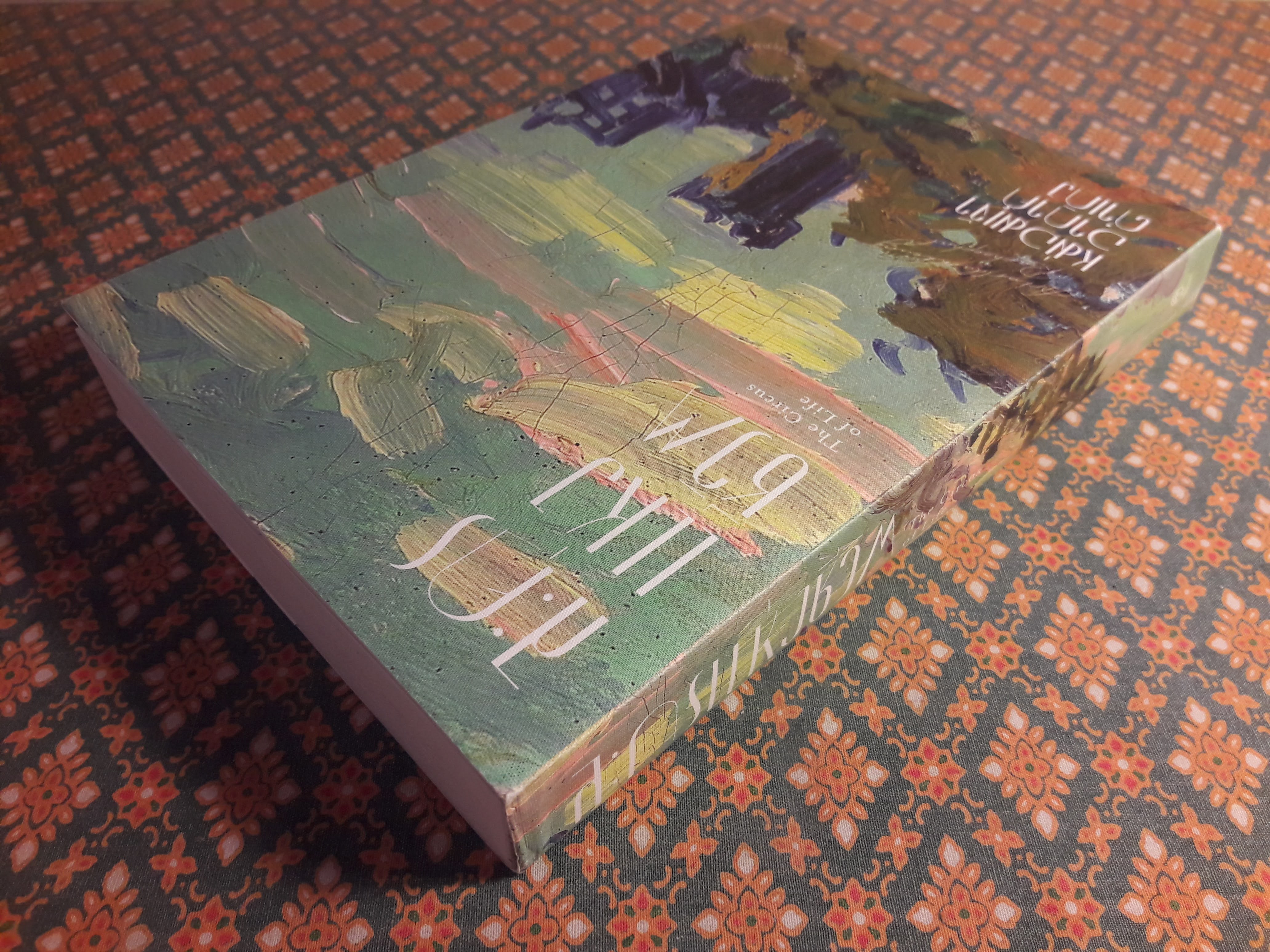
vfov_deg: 49.7
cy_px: 476
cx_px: 635
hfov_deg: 63.4
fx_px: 1027
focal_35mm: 28
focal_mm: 3.7
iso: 64
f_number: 1.9
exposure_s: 1/33
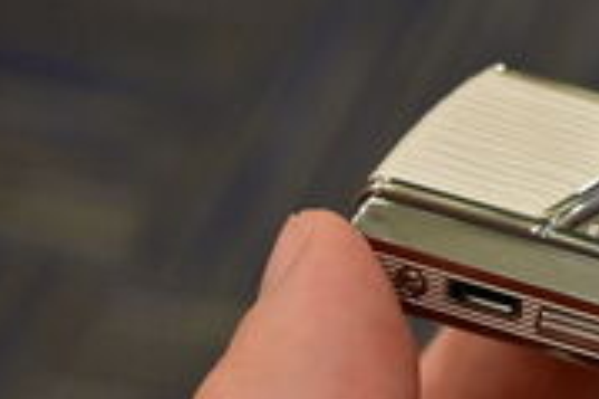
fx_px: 2228
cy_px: 441
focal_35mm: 134
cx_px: 940
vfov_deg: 10.1
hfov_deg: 14.2
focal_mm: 26
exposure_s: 1/80
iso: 400
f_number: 4.5
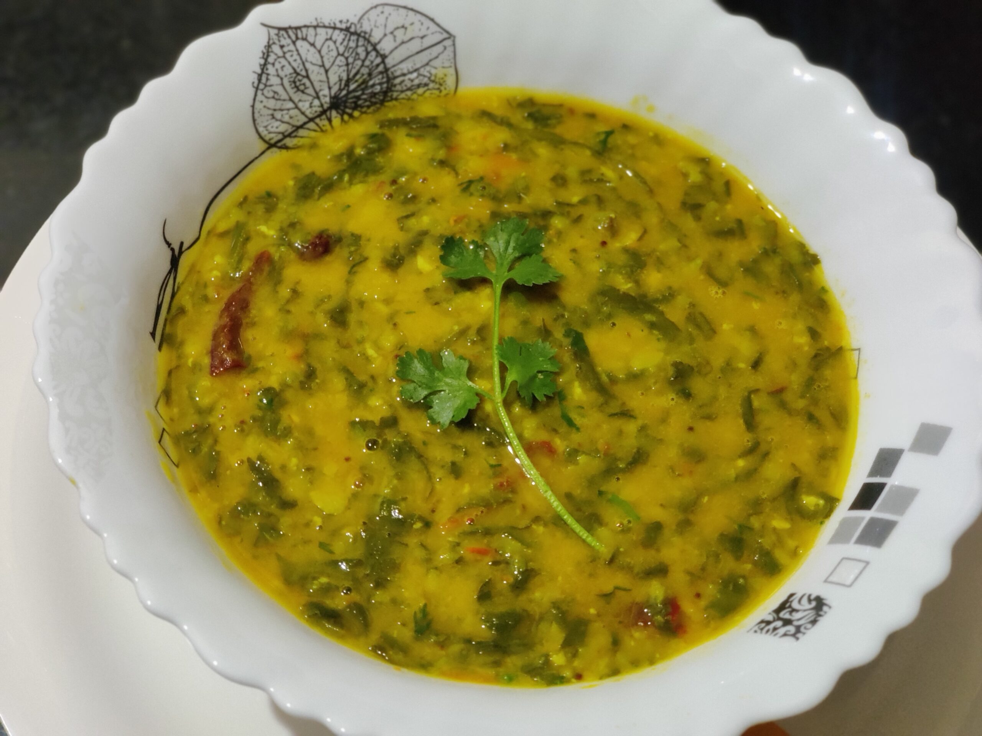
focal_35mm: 66
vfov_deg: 22.3
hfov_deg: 29.4
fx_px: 1872
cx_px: 491
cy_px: 368
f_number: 2.2
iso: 2000
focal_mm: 6.22
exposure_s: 1/50
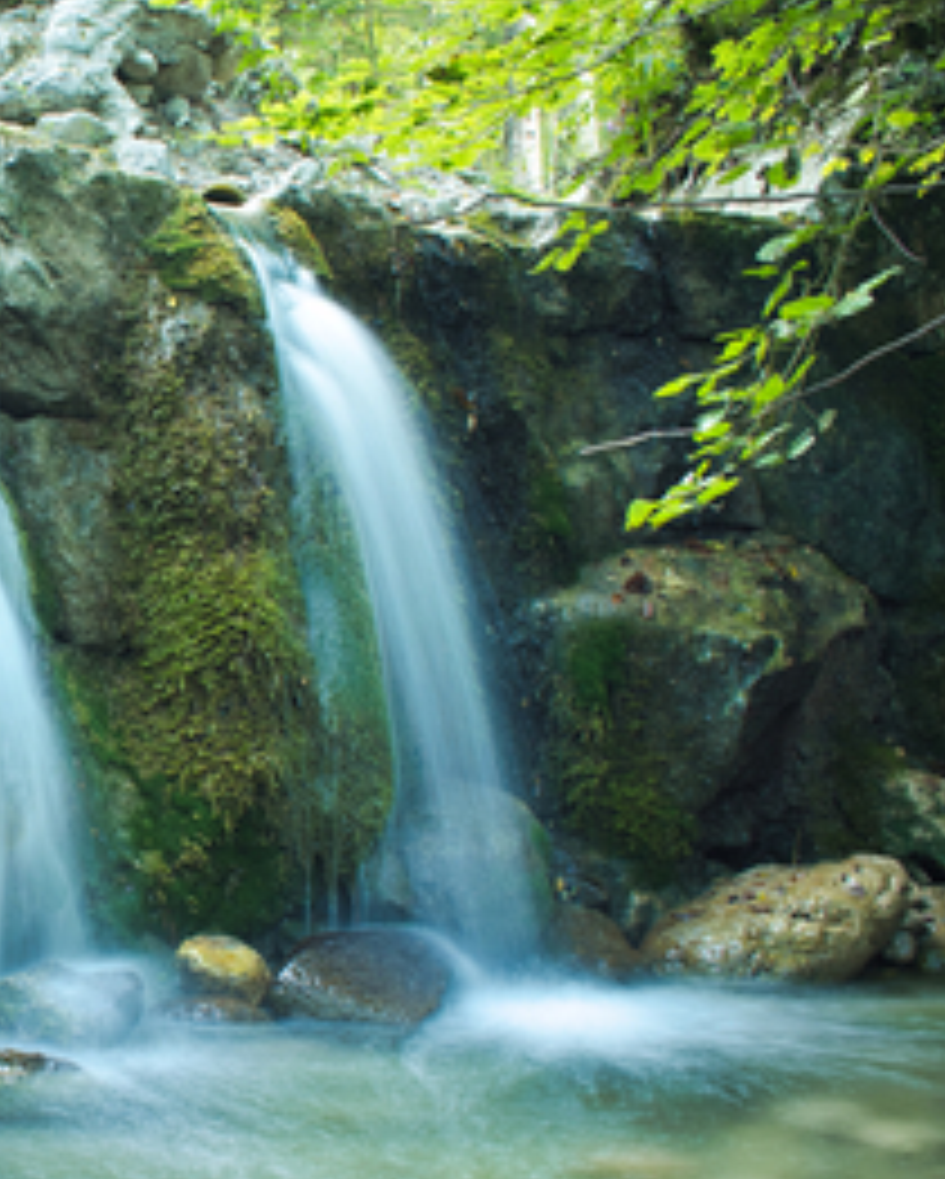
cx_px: -76
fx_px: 1956
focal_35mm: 56
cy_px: 587
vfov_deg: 33.6
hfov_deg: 25.3
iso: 100
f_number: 7.1
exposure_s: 1.6
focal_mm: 23
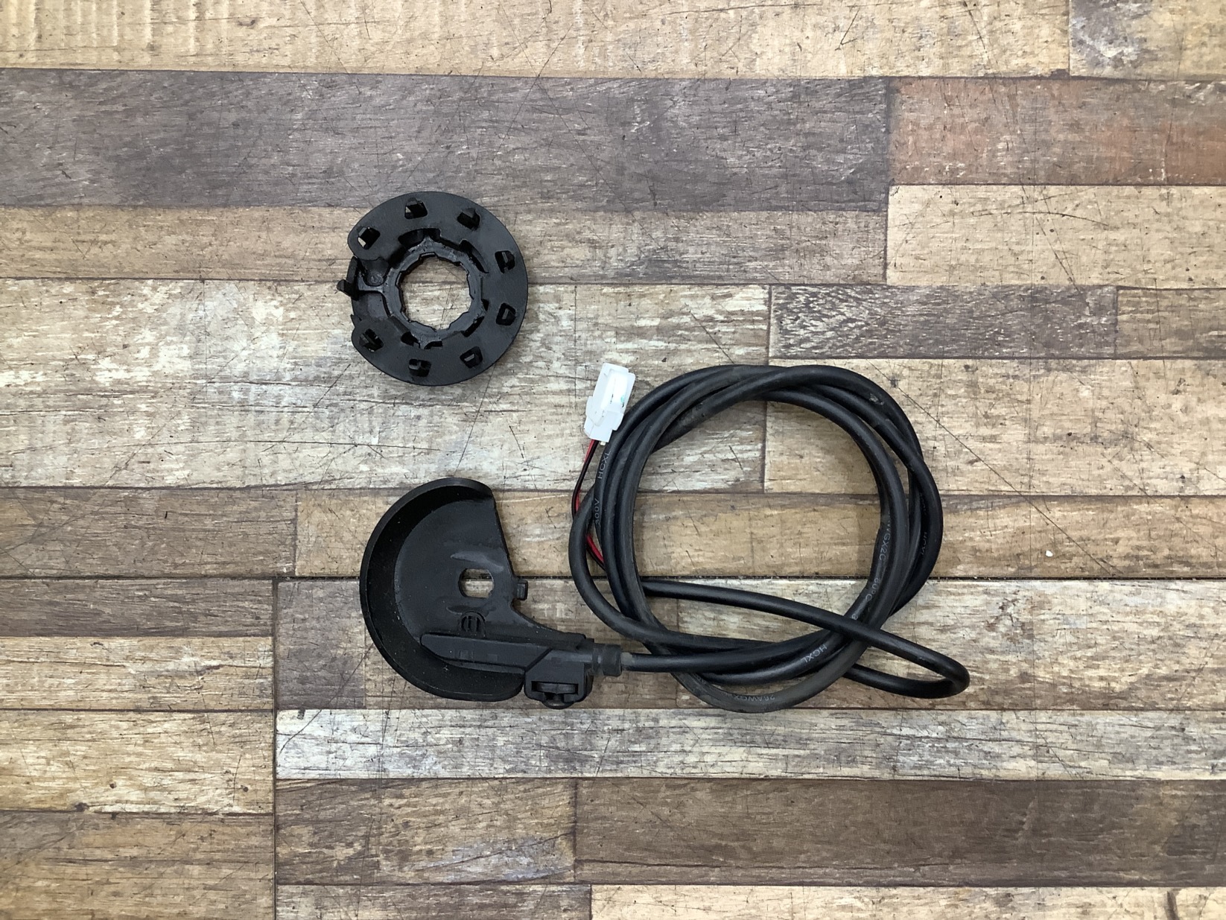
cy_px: 460
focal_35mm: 31
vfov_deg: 45.5
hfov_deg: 58.3
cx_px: 613
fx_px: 1098
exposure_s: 1/60
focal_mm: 3.3
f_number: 2.4
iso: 160
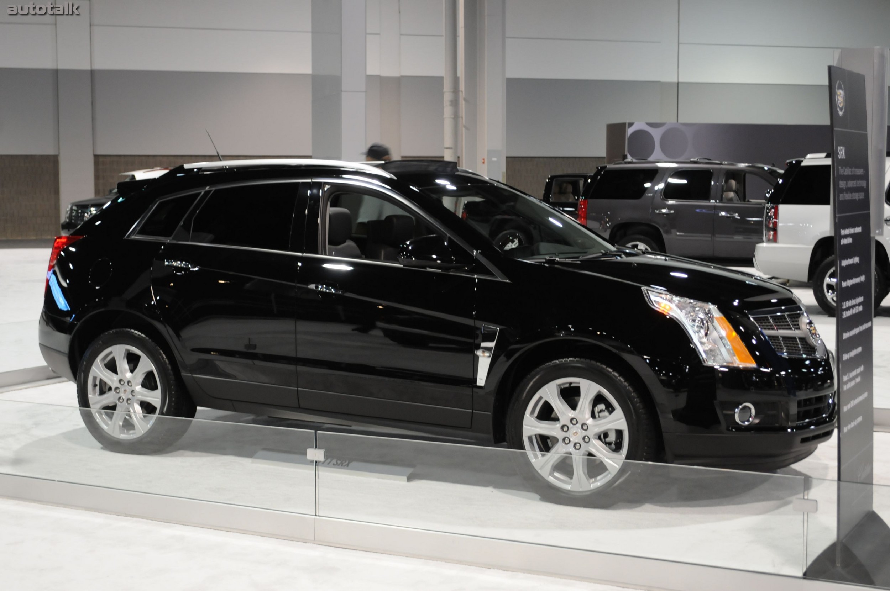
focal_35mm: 54
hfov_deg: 36.9
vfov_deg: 25.0
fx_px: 1334
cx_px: 445
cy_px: 296
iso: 800
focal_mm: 36
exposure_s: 1/20
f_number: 5
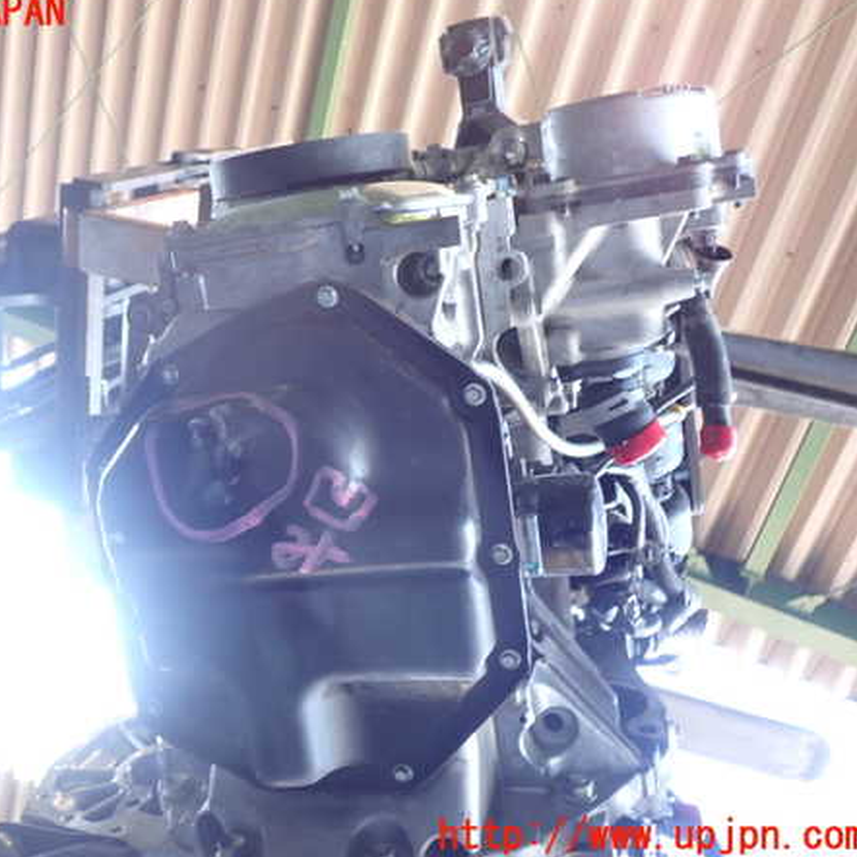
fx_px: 1008
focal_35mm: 36
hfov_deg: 45.4
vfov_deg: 46.0
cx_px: 295
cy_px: 425
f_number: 6.3
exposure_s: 1/4
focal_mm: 5.4
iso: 200
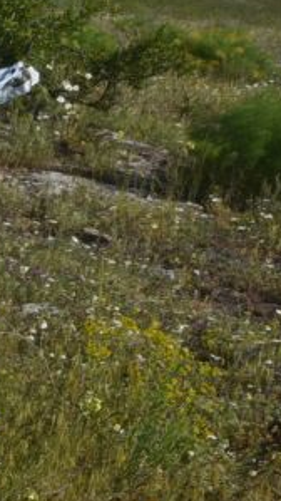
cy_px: 250
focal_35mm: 228
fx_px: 3023
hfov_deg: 4.9
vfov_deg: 9.5
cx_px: -781
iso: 160
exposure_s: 1/125
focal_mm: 50
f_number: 16
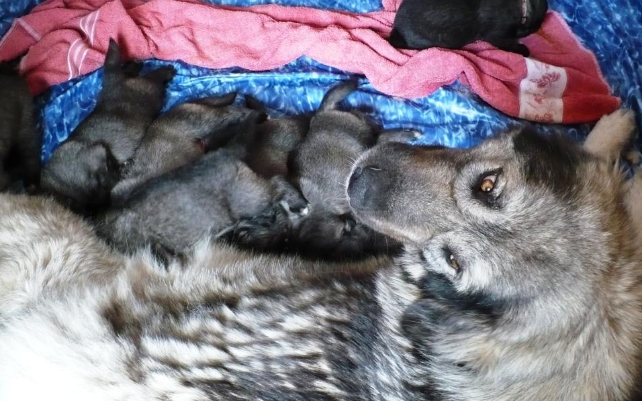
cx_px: 323
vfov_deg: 30.6
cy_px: 196
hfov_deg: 47.2
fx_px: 735
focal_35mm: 42
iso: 250
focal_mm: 6.1
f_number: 2.8
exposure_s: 1/30
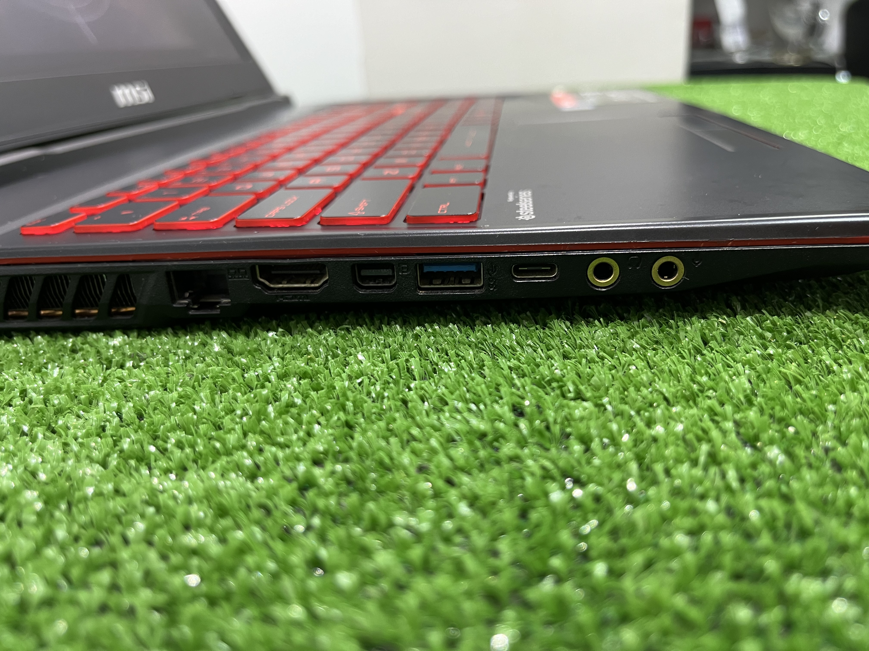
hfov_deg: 67.3
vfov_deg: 53.1
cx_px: 434
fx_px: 653
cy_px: 326
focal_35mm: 26
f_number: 1.6
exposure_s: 1/50
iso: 80
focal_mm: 5.1
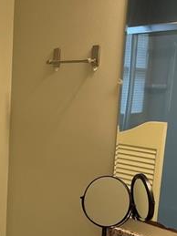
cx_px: -37
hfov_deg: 18.1
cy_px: 202
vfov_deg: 24.8
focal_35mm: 77
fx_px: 525
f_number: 1.6
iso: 80
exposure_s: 1/60
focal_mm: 5.1
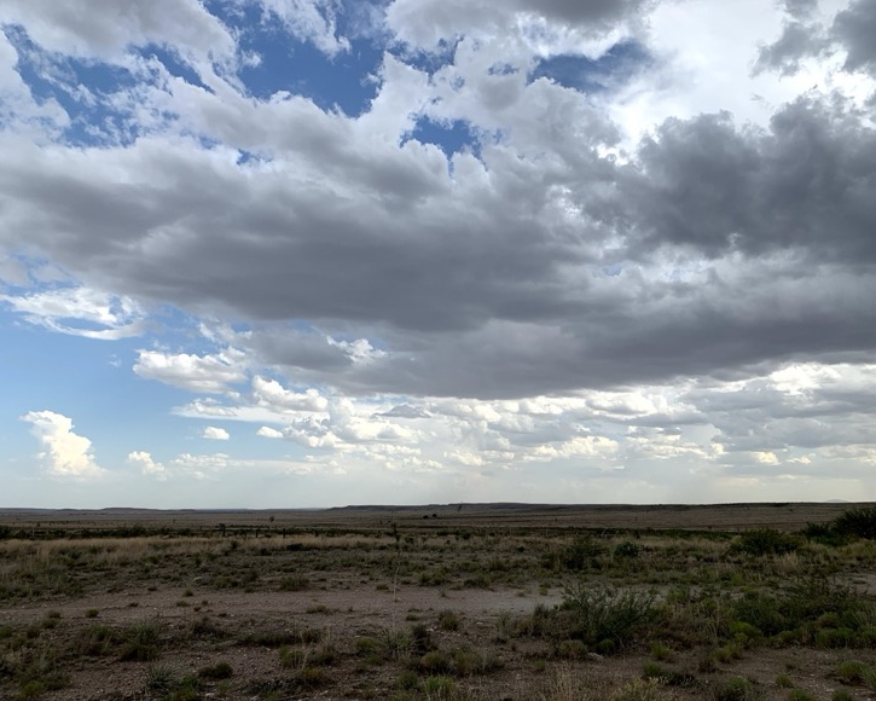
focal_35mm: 28
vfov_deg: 51.5
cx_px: 477
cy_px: 361
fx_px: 726
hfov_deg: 62.1
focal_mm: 4.25
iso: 25
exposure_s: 1/1689
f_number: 1.8
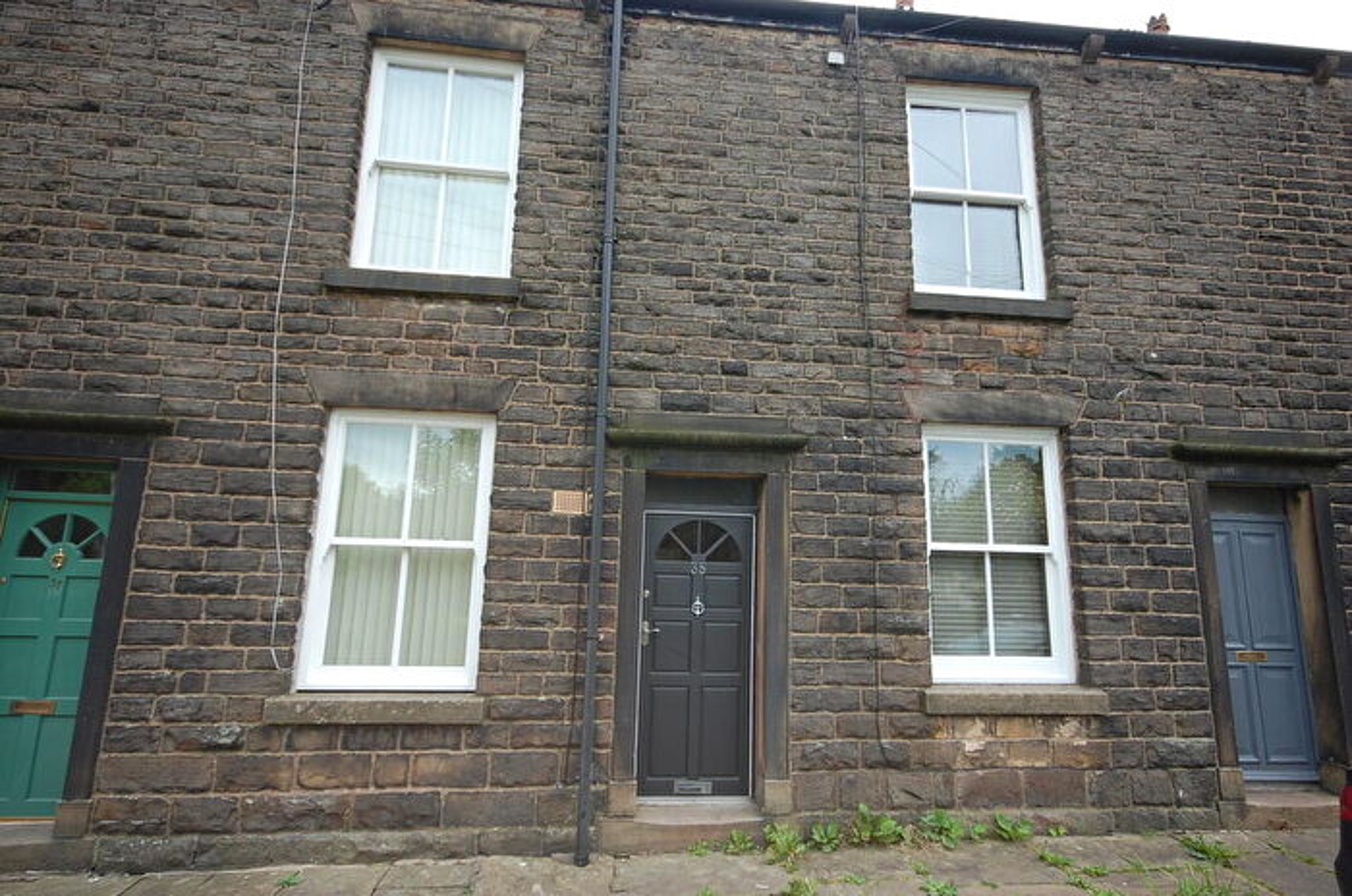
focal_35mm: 20
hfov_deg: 85.5
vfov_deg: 63.0
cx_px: 676
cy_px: 448
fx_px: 731
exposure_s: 1/160
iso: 200
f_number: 6.3
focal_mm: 13
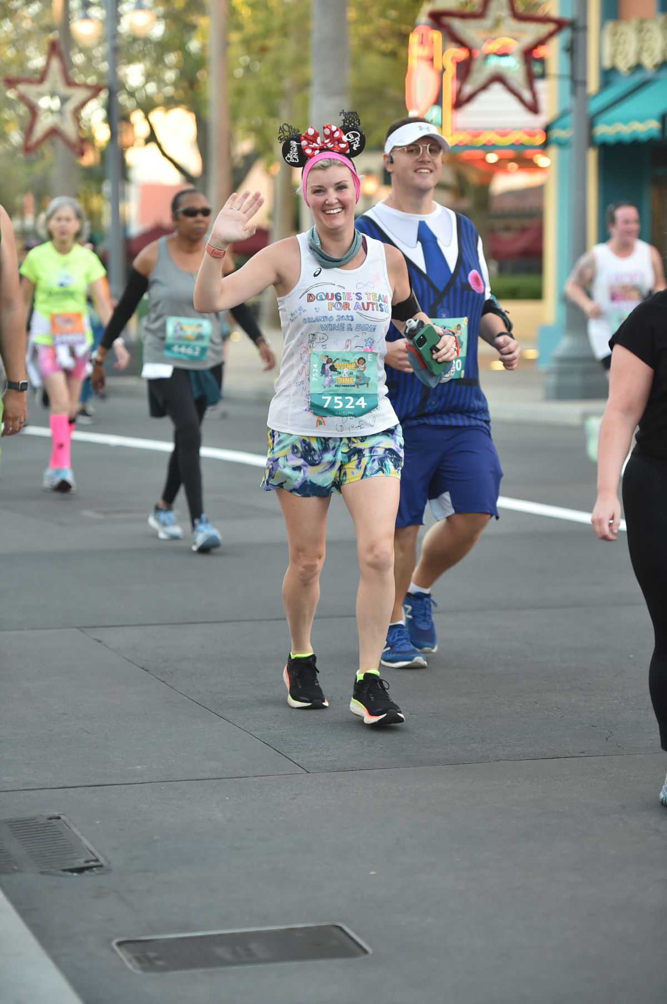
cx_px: 334
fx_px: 2925
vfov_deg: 19.5
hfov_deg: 13.0
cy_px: 502
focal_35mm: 105
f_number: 2.8
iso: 1000
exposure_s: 1/500
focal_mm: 105
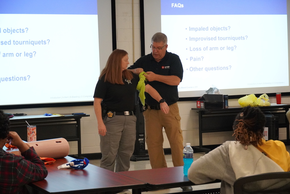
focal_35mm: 90
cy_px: 97
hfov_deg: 22.6
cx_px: 145
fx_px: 725
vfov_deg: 15.2
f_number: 5.6
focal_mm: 60
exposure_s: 1/160
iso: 5000
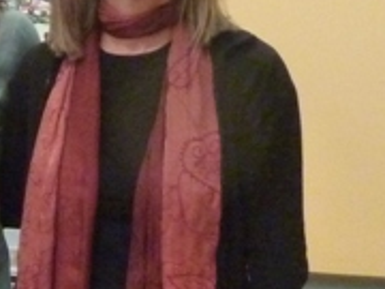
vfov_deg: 13.3
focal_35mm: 111
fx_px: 1235
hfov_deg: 15.9
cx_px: -229
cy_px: 238
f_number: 3.3
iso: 800
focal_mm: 4.1
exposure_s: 1/50
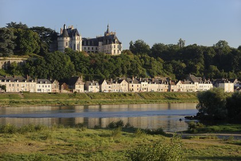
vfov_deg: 11.8
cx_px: 120
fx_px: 776
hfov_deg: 17.6
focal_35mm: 116
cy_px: 80
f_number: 6.3
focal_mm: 116
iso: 200
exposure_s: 1/320
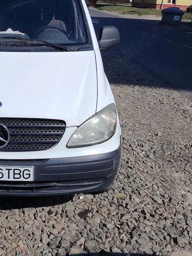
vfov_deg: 38.7
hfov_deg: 28.6
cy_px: 65
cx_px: 7
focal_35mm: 48
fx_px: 355
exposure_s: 1/1697
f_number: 1.75
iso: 100
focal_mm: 5.25
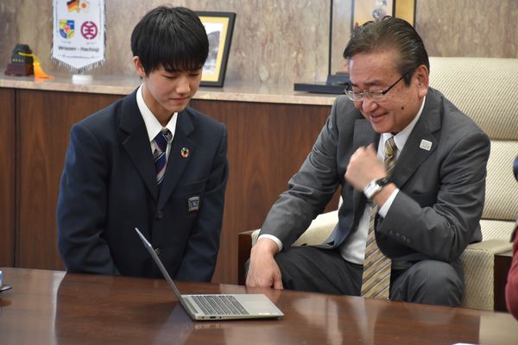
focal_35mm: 158
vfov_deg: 8.7
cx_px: 259
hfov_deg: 13.0
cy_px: 172
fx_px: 2266
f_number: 5.6
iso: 900
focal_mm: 105
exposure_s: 1/60
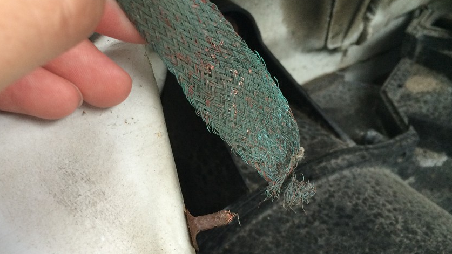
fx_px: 479
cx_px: 195
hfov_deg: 50.3
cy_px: 165
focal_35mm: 40
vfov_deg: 29.5
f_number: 2.2
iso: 125
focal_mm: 4.12
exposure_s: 1/30
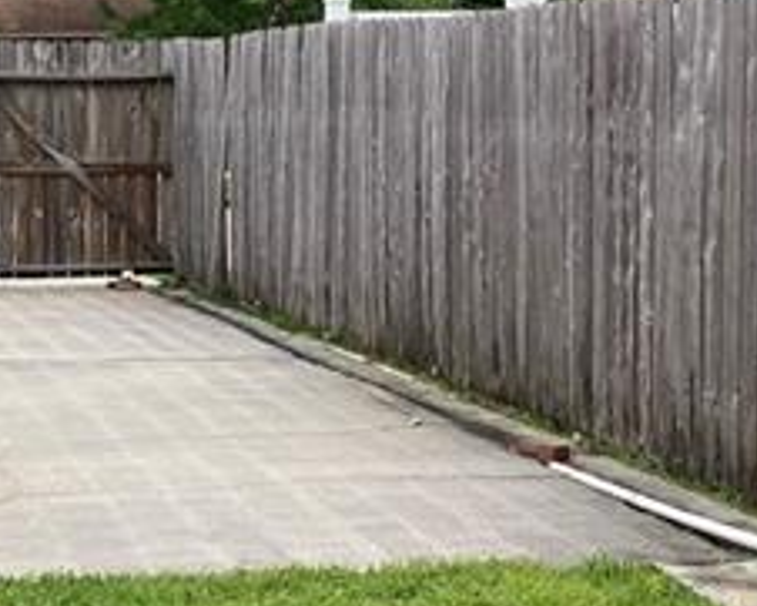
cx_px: 77
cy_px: 271
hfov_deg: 20.2
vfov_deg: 16.5
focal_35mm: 93
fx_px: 2084
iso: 32
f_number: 1.8
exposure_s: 1/1429
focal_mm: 3.99
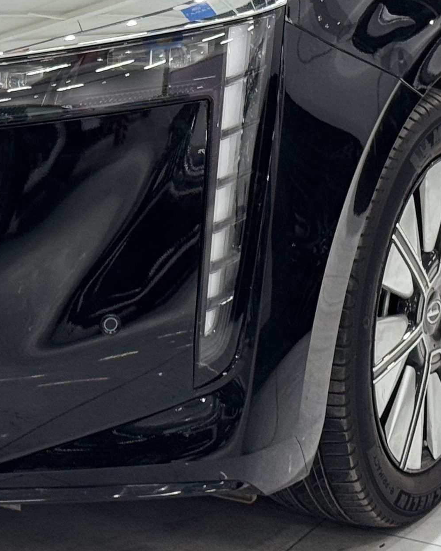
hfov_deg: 10.2
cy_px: -51
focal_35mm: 151
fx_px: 2463
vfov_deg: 12.6
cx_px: 135
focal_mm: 6.76
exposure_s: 1/50
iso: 80
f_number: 1.78
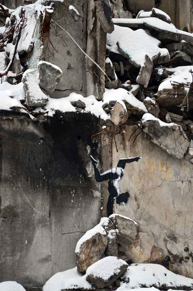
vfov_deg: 24.7
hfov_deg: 16.5
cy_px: 146
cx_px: 96
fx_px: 667
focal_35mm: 82
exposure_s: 1/640
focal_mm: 55
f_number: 3.2
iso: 100
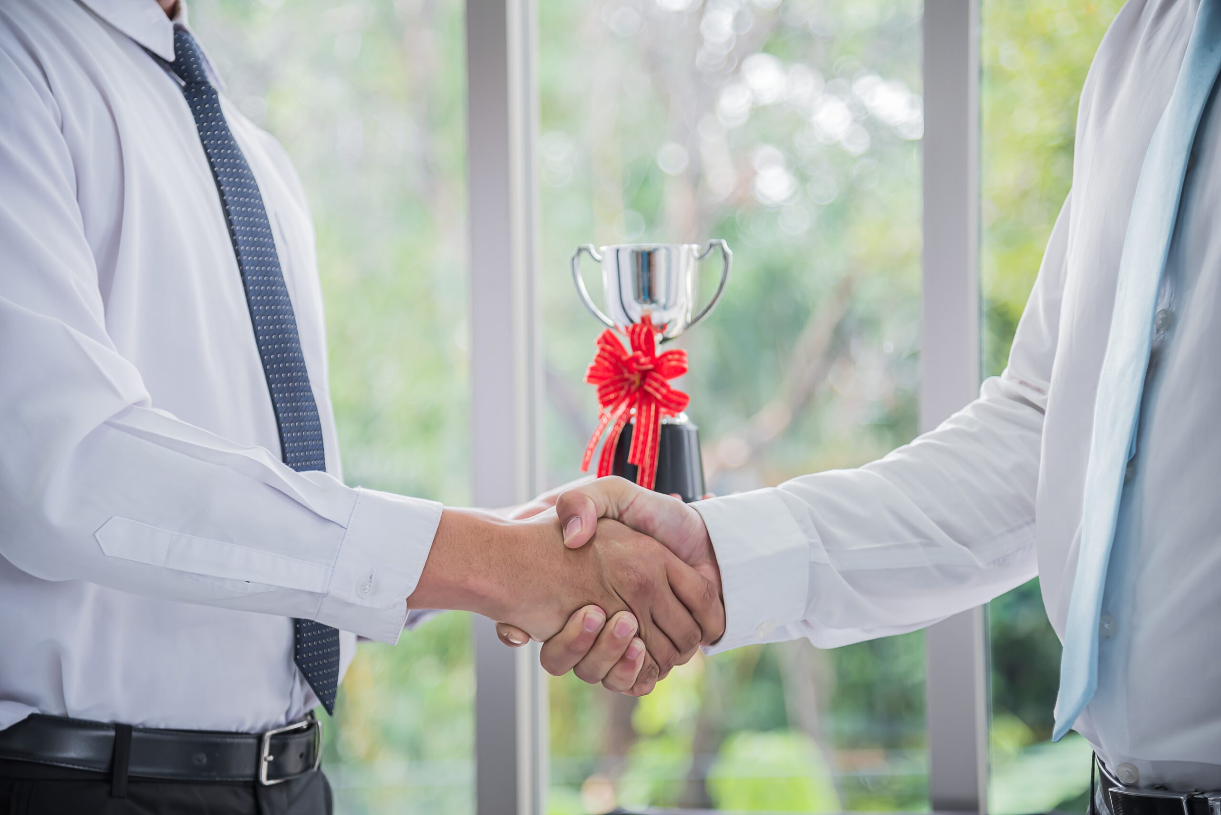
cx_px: 610
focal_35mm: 92
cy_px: 408
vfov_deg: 14.9
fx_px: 3121
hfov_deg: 22.1
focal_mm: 92
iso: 500
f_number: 4
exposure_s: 1/200
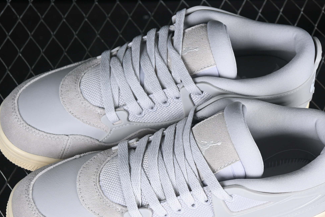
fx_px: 966
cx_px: 177
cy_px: 149
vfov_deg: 12.8
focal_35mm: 107
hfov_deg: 19.1
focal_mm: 50
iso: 160
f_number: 7.1
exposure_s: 1/80
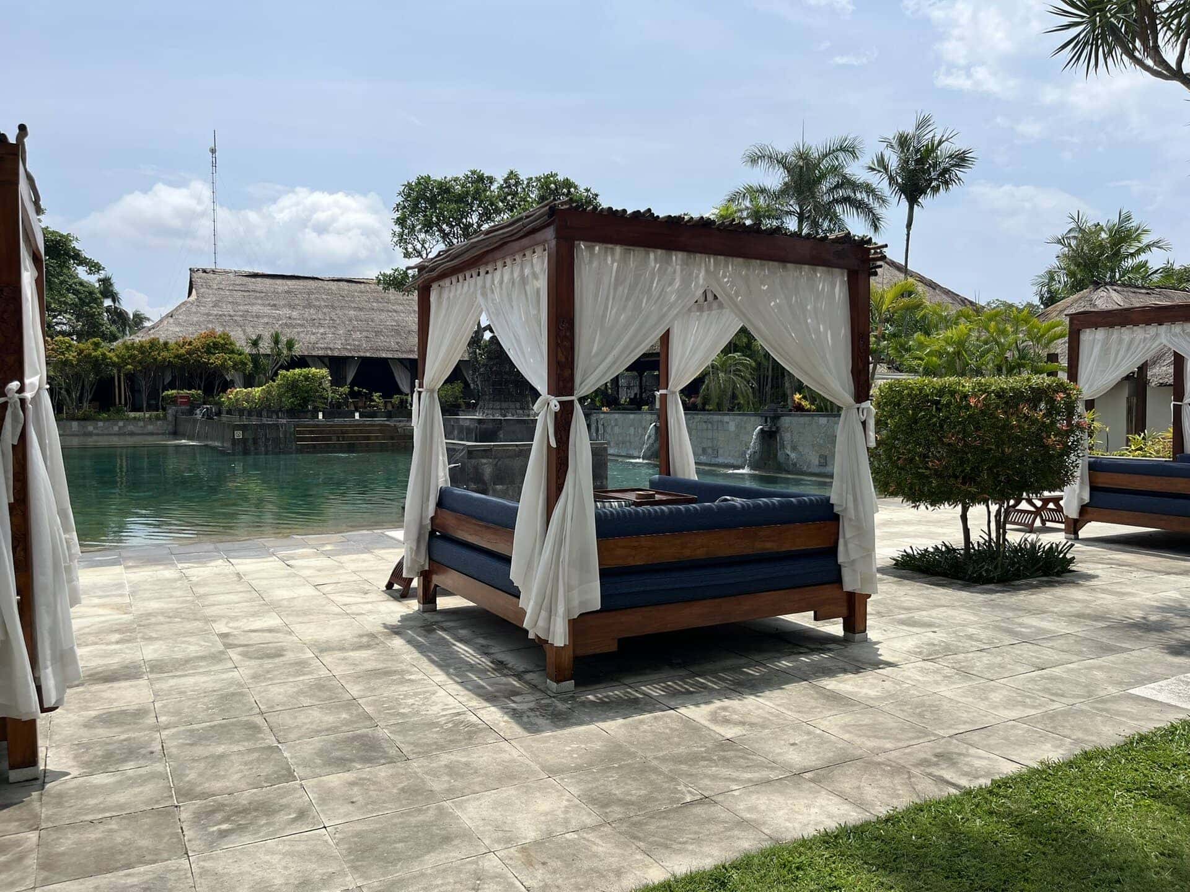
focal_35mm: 26
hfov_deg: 67.3
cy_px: 446
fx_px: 894
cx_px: 595
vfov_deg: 53.1
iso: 50
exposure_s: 1/5076
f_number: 1.6
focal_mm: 5.1
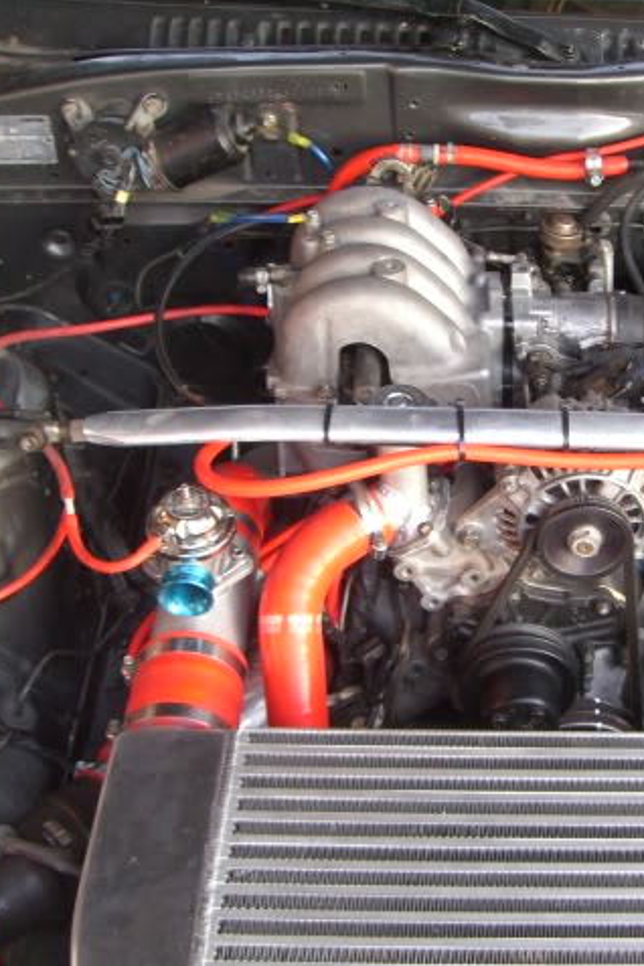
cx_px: 529
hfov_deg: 25.0
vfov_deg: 37.5
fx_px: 1422
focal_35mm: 53
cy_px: 482
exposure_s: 1/50
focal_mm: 6.2
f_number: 2.7
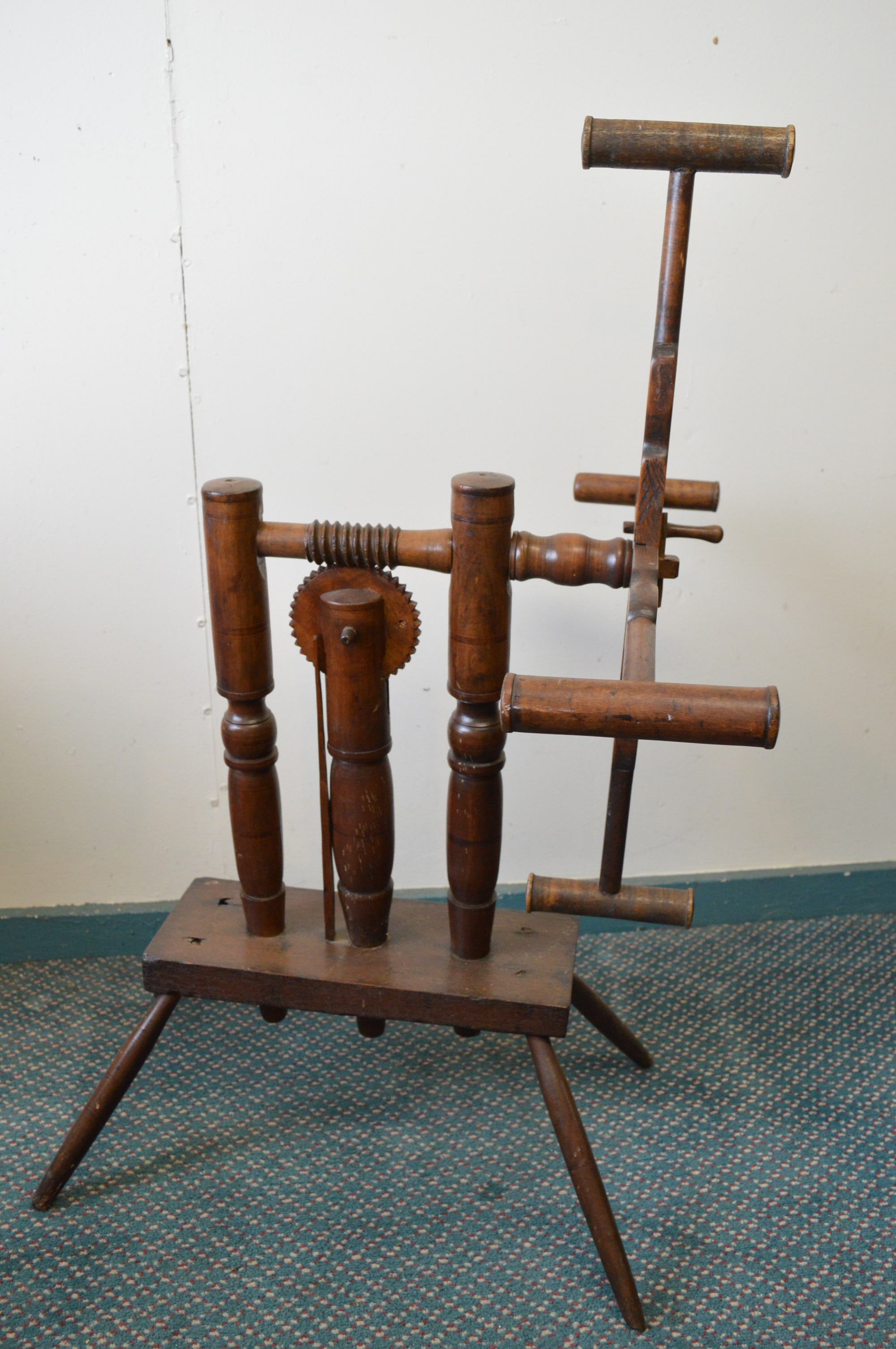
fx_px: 1178
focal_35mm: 32
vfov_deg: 59.5
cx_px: 448
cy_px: 674
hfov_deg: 41.6
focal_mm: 21
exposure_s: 1/80
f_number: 5
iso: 1600
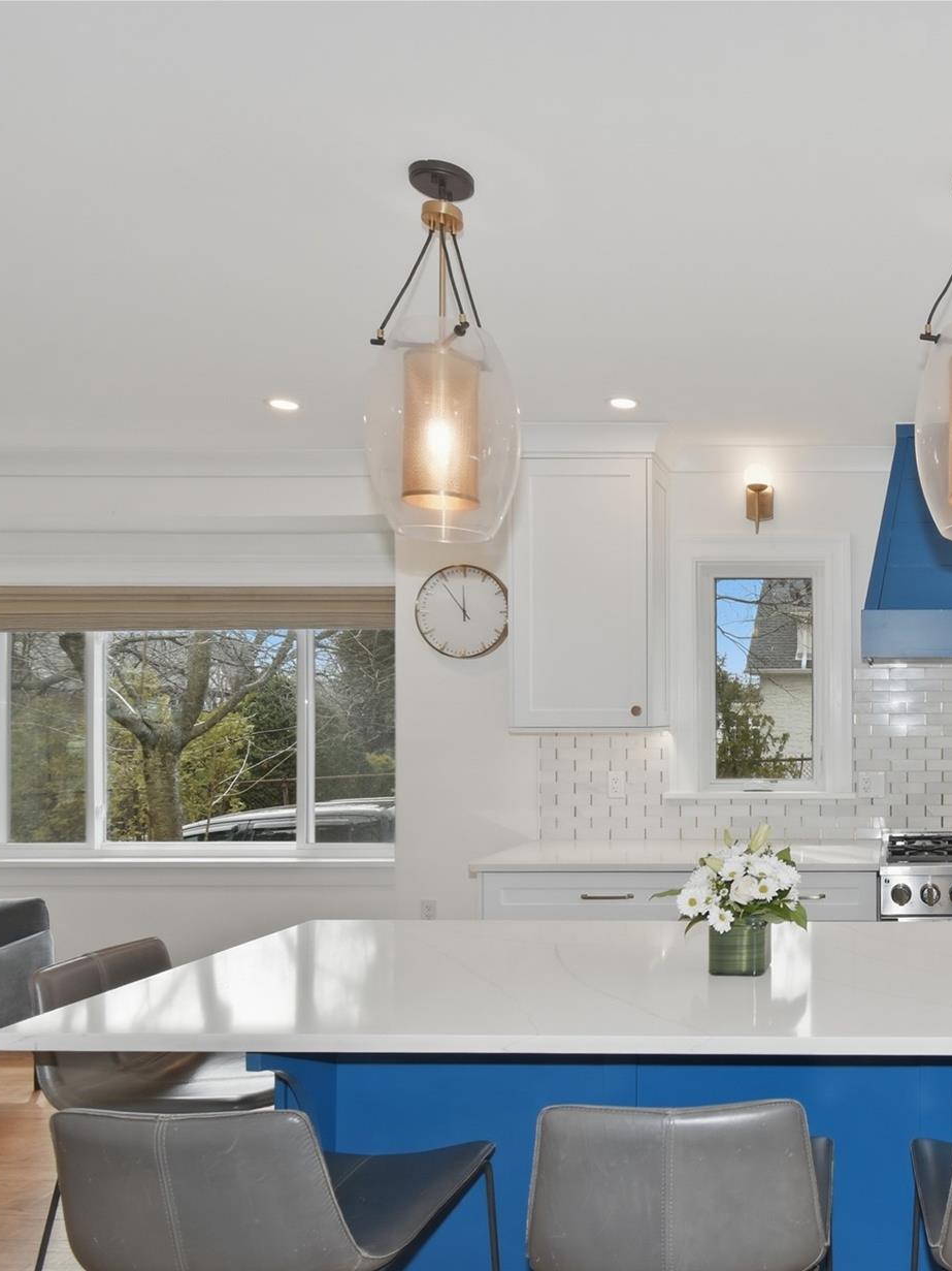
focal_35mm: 24
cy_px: 704
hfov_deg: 50.1
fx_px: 880
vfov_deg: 71.4
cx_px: 866
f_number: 5.6
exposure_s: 1/125
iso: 160
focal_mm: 10
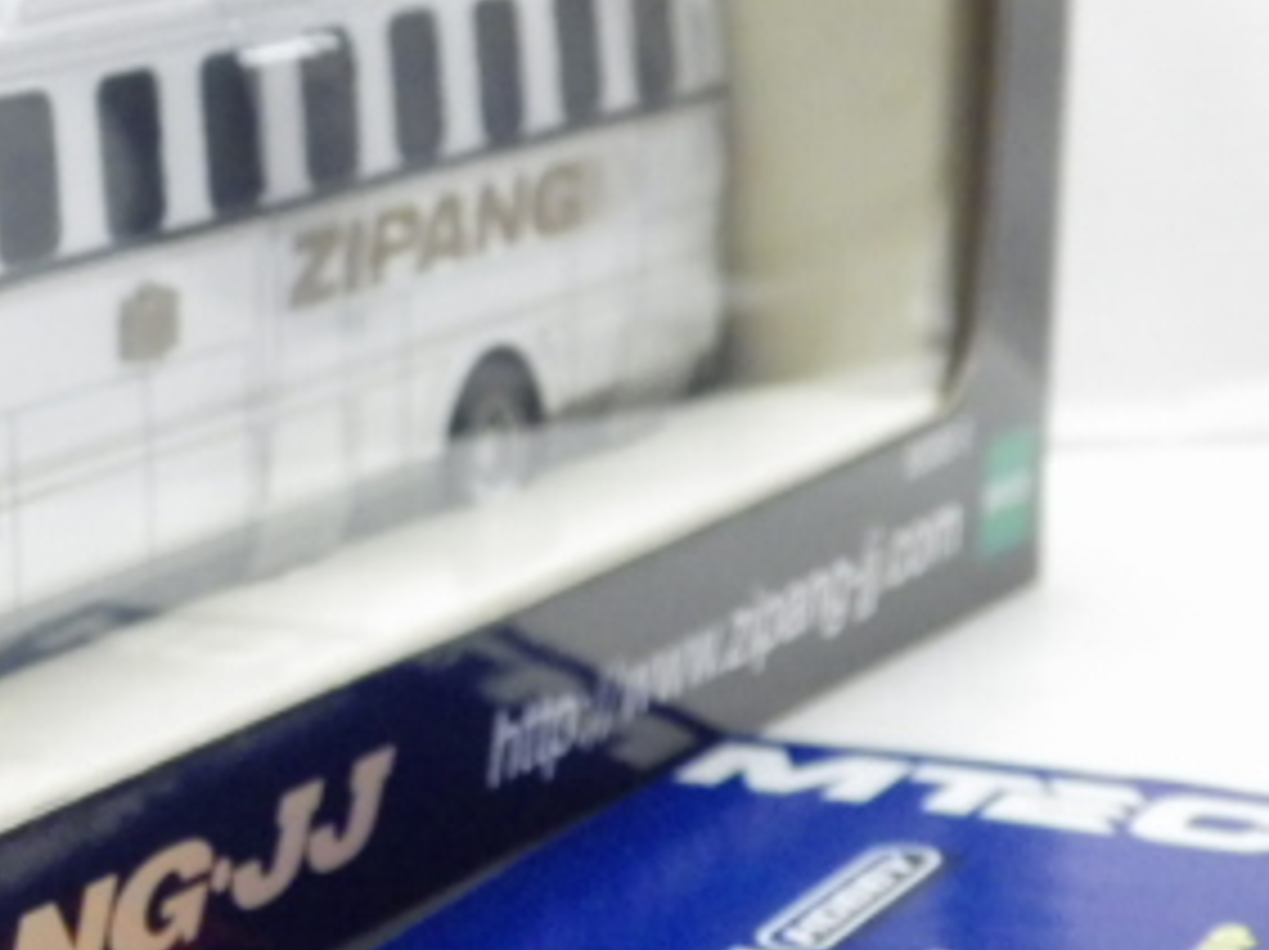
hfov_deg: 14.4
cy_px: 432
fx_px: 4908
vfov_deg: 11.0
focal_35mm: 134
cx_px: -63
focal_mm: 10.7
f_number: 4
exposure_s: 1/60
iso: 800
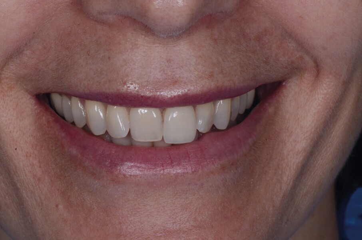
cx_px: 181
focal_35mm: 158
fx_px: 1580
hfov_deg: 13.1
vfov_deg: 8.7
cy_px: 120
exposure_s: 1/100
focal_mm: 105
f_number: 25
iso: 200
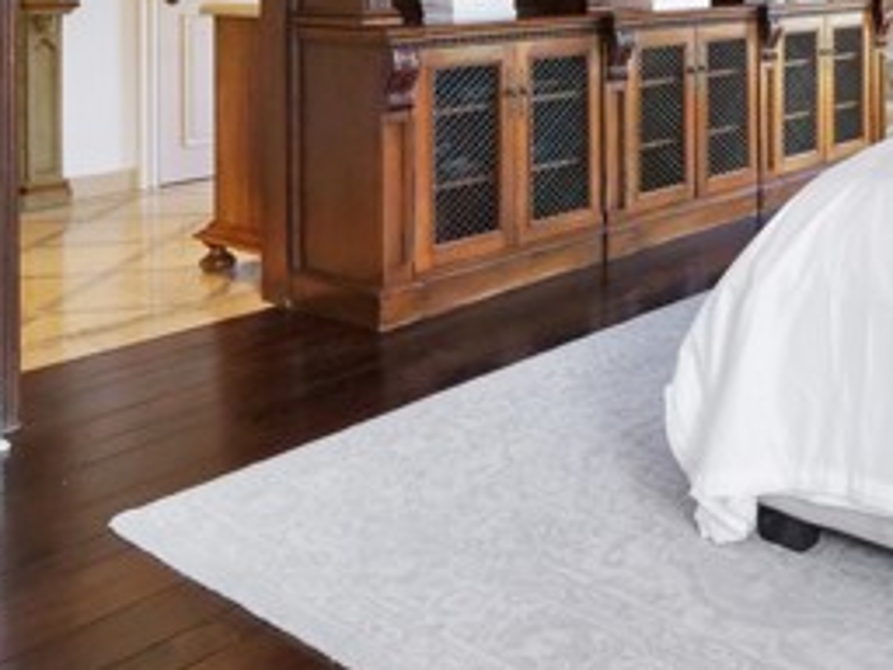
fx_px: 1032
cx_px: 956
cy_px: 10
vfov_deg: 33.2
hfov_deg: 39.3
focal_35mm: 40
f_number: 9
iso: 2000
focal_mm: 8
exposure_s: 1/15
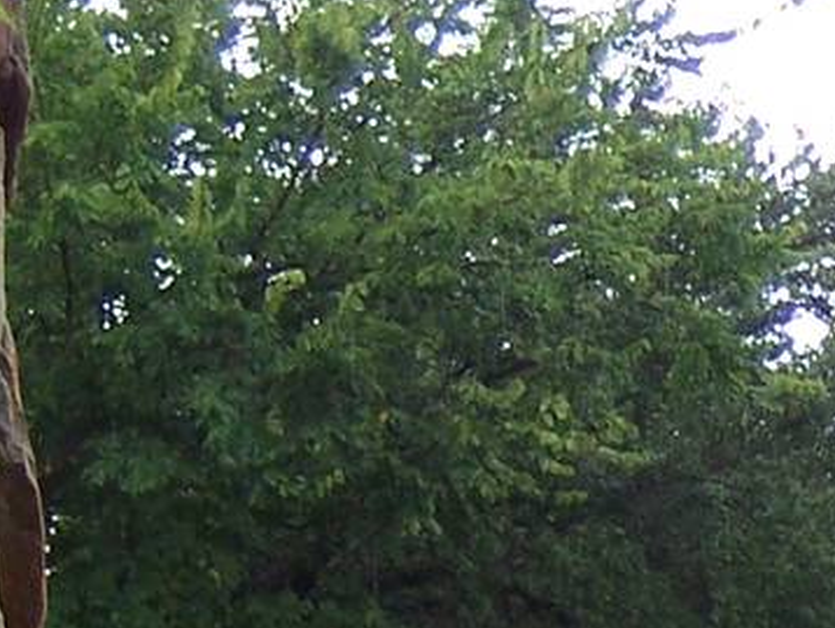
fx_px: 6469
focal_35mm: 268
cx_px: 1521
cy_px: 1002
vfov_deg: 5.5
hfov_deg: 7.2
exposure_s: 1/125
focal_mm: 10
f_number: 4
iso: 80
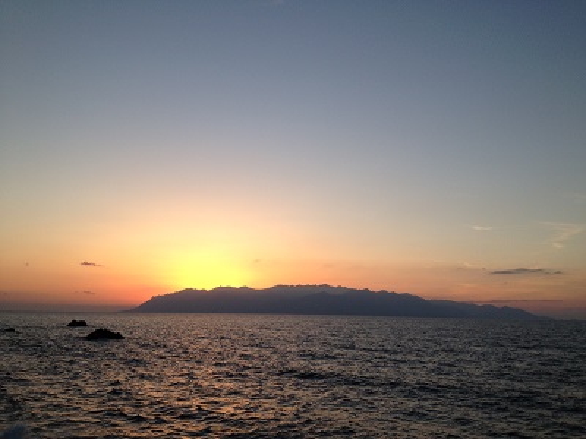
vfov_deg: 40.7
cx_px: 293
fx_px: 593
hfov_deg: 52.6
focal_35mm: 35
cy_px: 220
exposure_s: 1/452
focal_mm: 4.28
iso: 50
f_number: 2.4
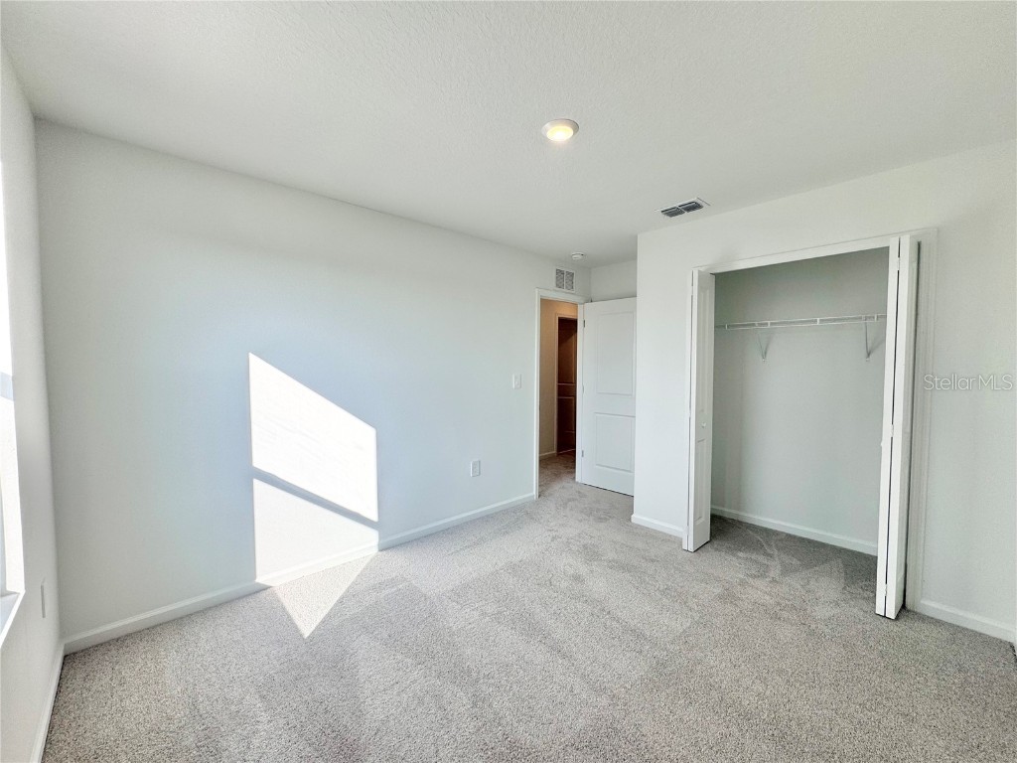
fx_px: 411
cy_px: 382
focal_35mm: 14
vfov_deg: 85.7
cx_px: 508
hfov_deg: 102.1
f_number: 2.2
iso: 40
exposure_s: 1/344
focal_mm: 2.22
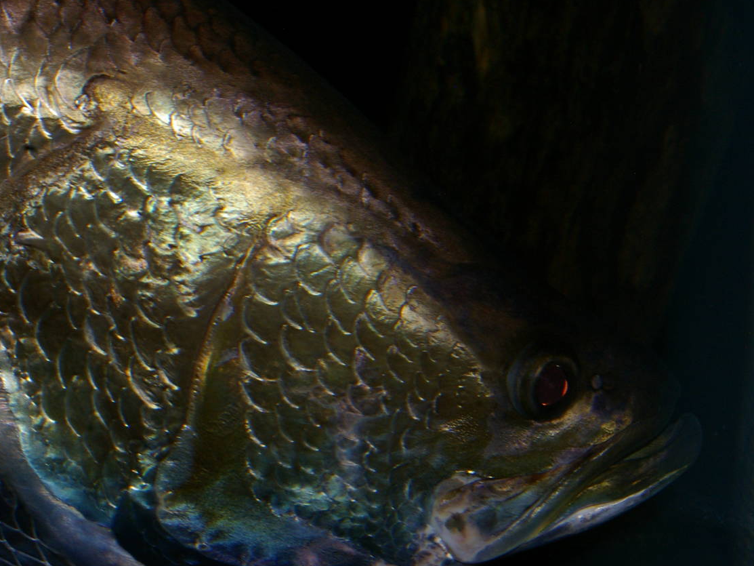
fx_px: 1263
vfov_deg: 25.2
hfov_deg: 33.0
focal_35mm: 58
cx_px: 256
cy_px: 335
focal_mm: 28
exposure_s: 1/45
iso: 400
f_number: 16
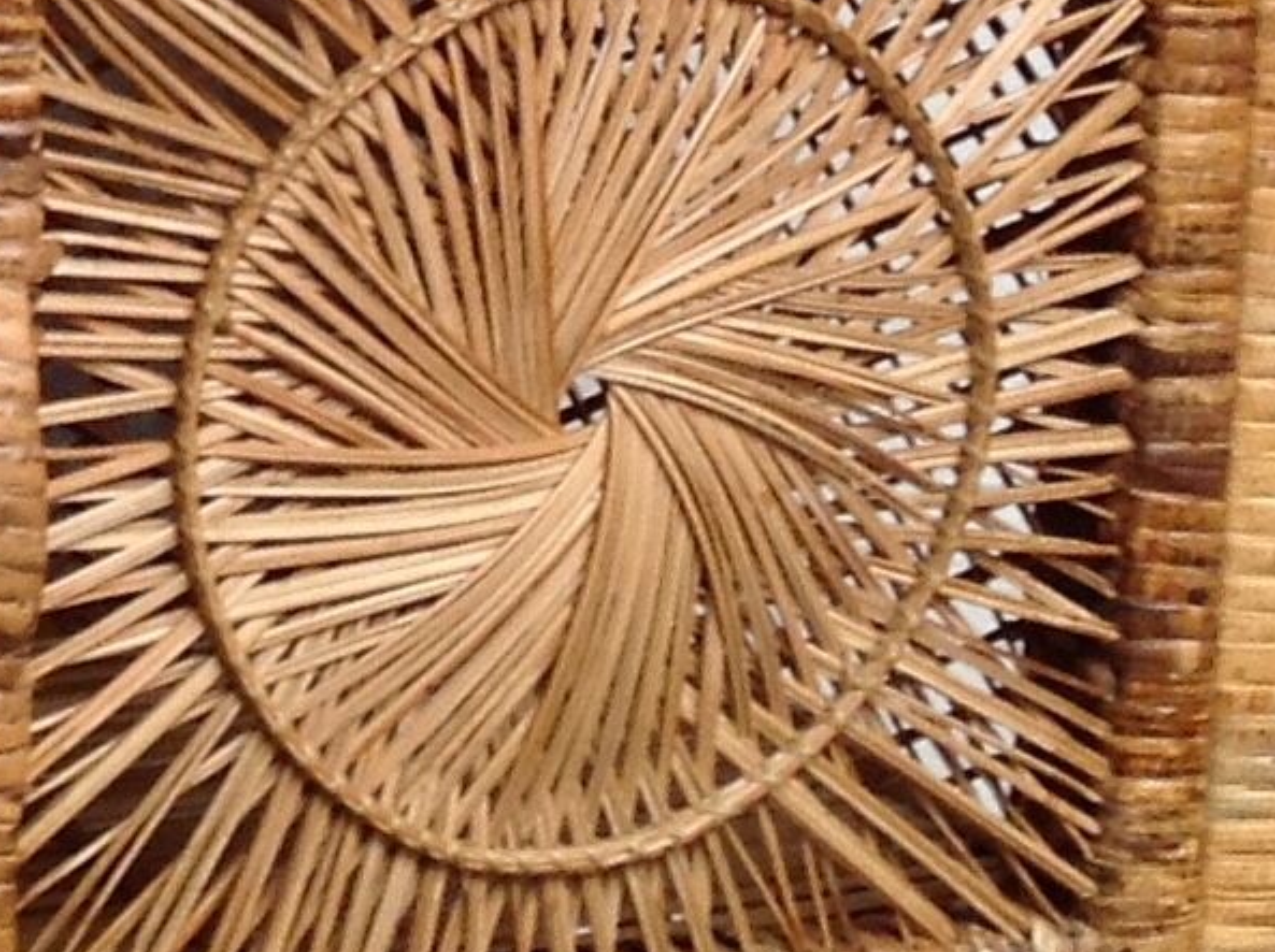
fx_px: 5627
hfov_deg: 12.1
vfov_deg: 9.3
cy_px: -668
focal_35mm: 153
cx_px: -856
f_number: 2.4
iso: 80
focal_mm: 4.28
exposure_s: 1/30
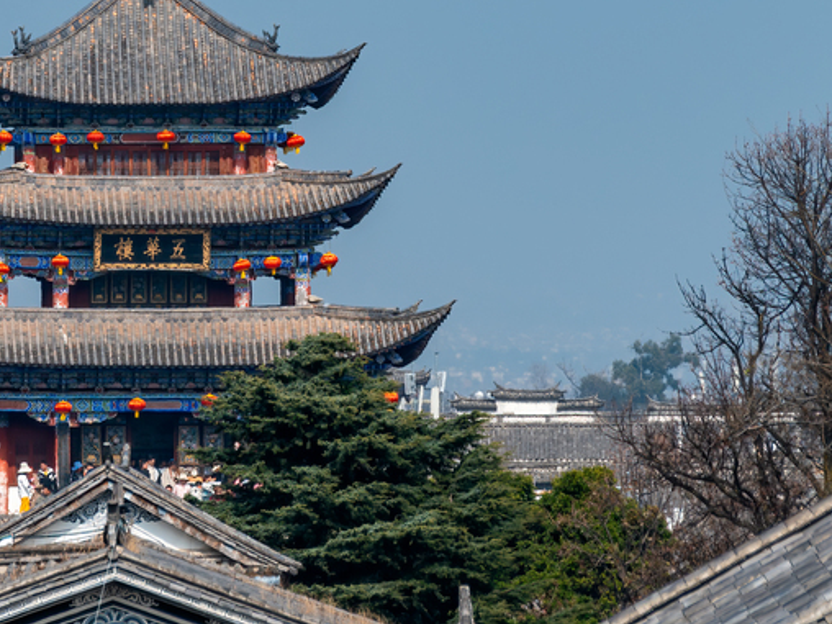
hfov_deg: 4.4
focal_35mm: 454
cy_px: 224
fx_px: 10912
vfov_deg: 3.3
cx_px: 129
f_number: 6.3
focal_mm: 200
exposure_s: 1/800
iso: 100
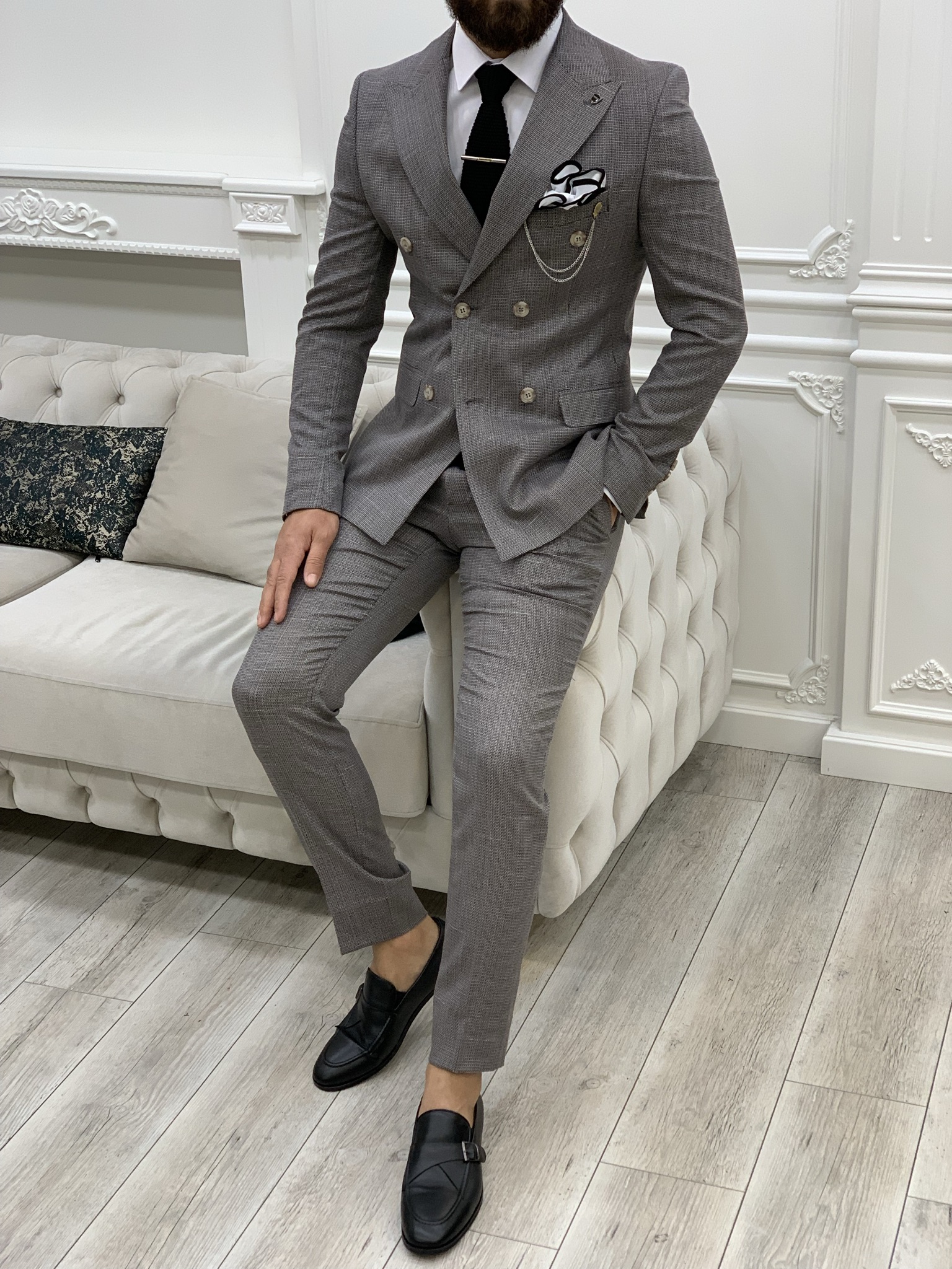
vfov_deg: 36.8
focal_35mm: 52
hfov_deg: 28.0
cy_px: 634
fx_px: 1907
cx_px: 476
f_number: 2.4
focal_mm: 6
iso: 100
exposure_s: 1/122
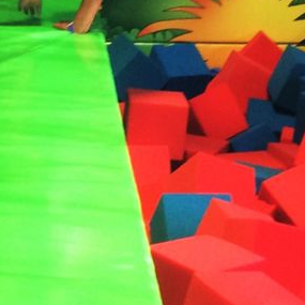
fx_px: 1256
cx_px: 112
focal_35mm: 126
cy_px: -52
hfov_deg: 13.8
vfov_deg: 13.5
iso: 160
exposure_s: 1/33
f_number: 2.2
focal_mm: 4.15
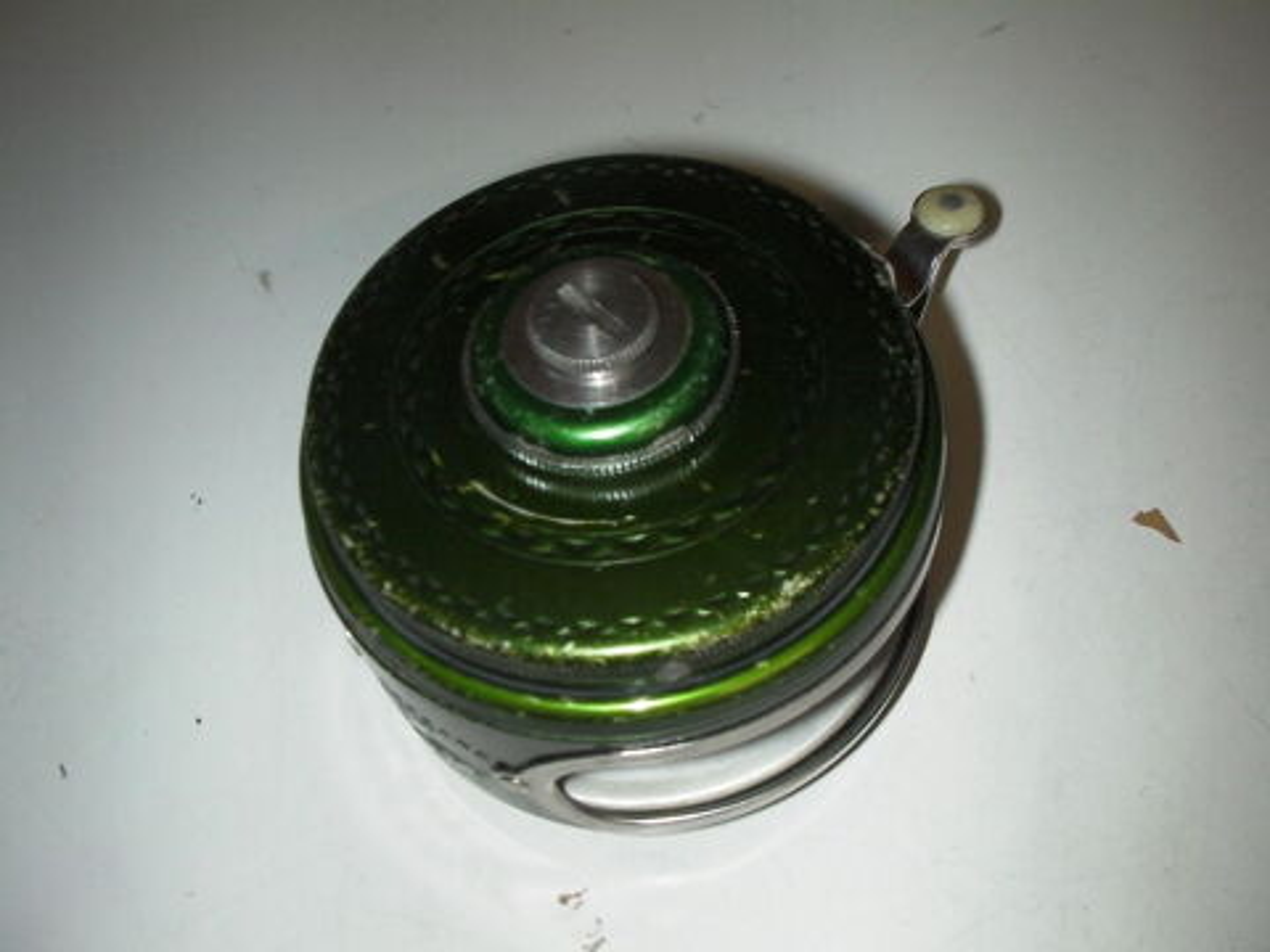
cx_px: 635
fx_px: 1394
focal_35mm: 38
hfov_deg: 49.0
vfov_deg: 37.7
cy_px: 476
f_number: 5.6
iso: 200
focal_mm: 6.3
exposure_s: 1/30
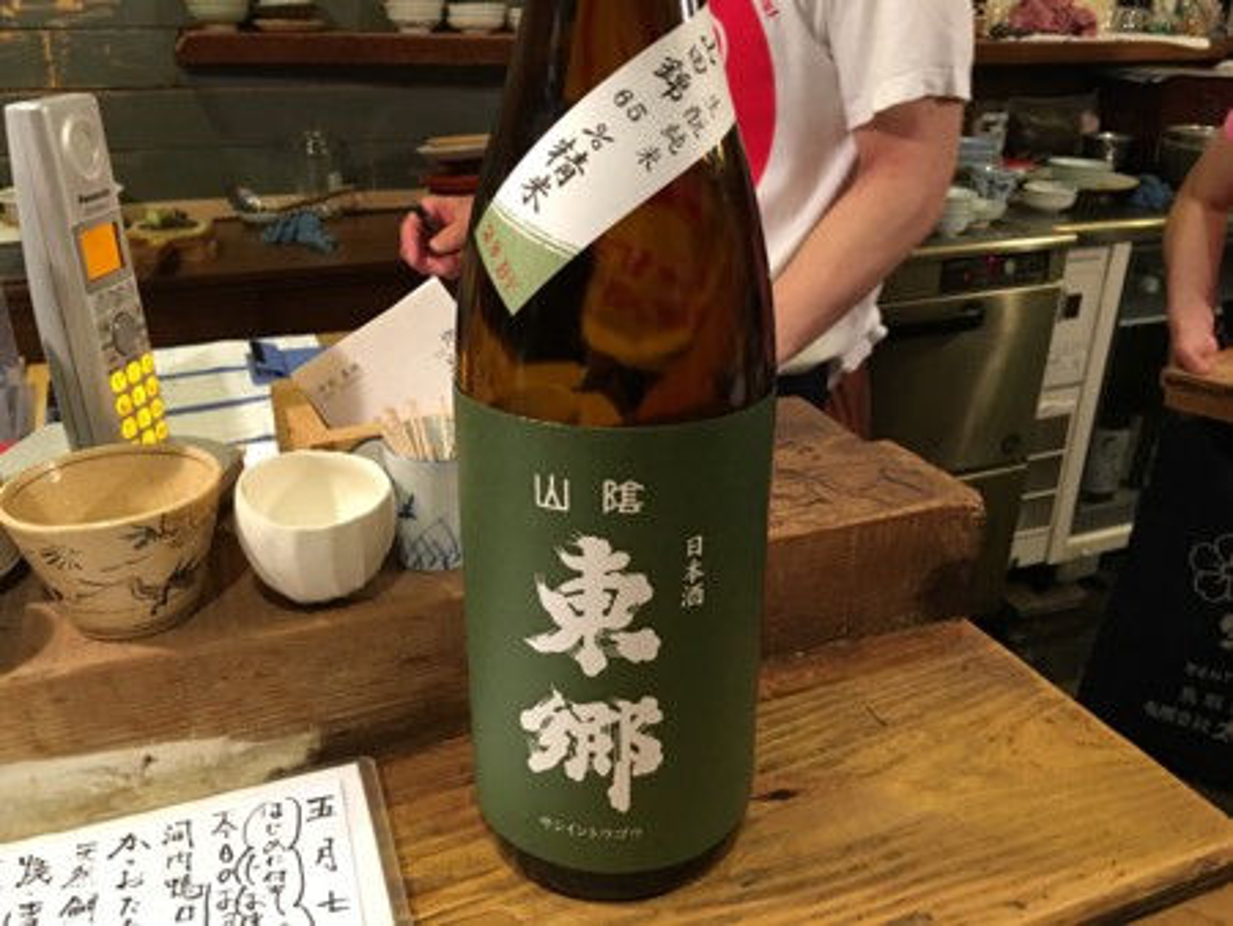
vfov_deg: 48.3
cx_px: 616
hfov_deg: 61.6
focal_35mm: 29
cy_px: 463
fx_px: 1034
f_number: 2.2
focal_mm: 4.15
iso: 100
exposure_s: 1/10
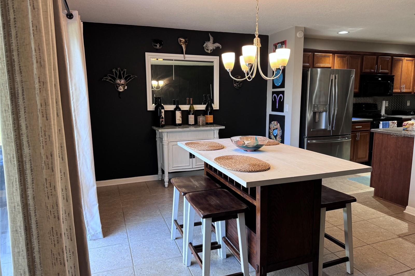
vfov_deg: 51.3
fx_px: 288
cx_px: 208
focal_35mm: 25
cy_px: 135
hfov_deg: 71.5
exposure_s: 1/60
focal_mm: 6.76
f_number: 1.78
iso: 160
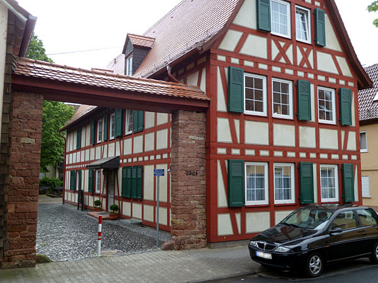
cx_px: 189
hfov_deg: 52.6
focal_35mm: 35
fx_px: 382
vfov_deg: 40.7
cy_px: 142
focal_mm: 5.7
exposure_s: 1/125
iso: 80
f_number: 3.5
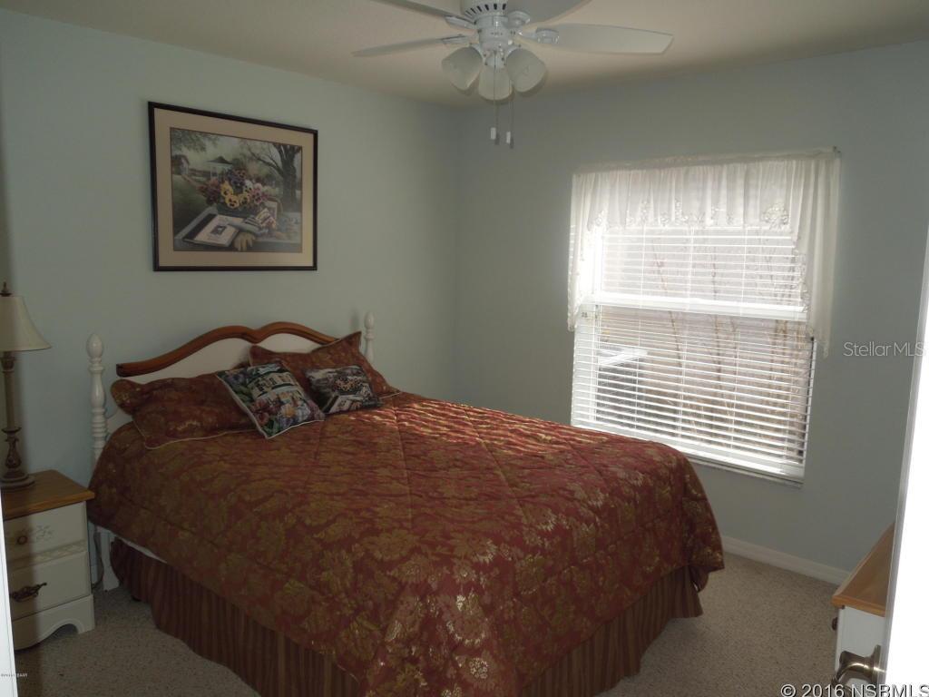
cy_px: 348
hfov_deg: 69.4
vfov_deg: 54.9
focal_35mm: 25
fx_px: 671
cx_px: 464
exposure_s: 1/80
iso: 100
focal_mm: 4.5
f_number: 3.3
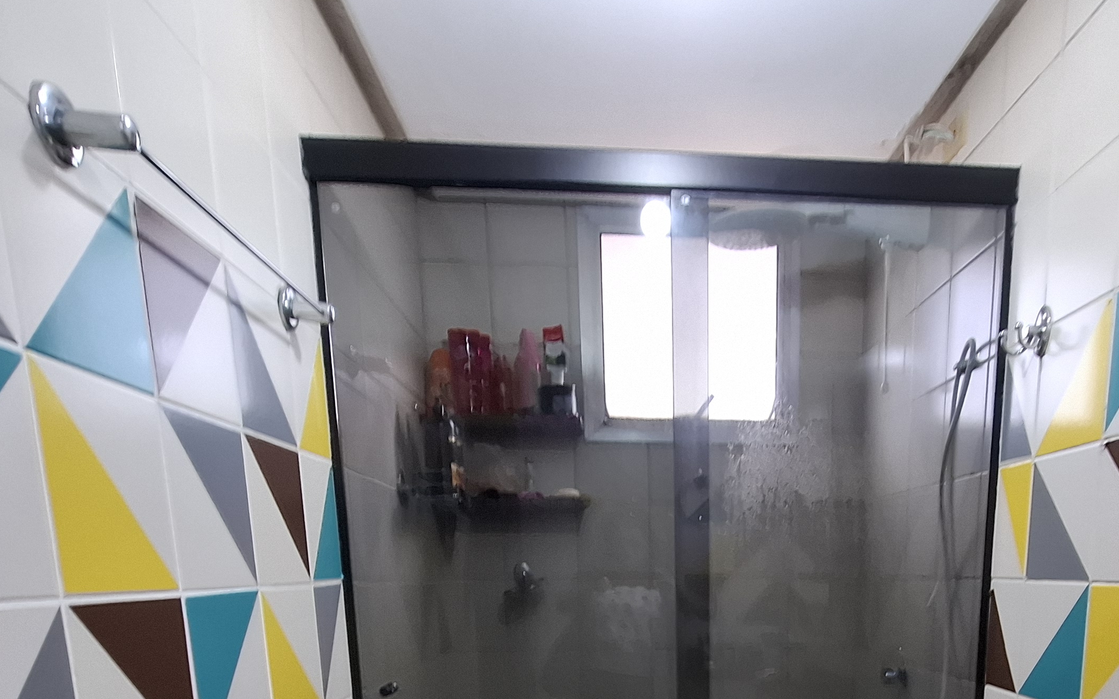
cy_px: 742
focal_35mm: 26
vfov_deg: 40.0
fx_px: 793
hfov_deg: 69.5
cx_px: 689
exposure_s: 1/24
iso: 64
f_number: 2.2
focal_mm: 1.74
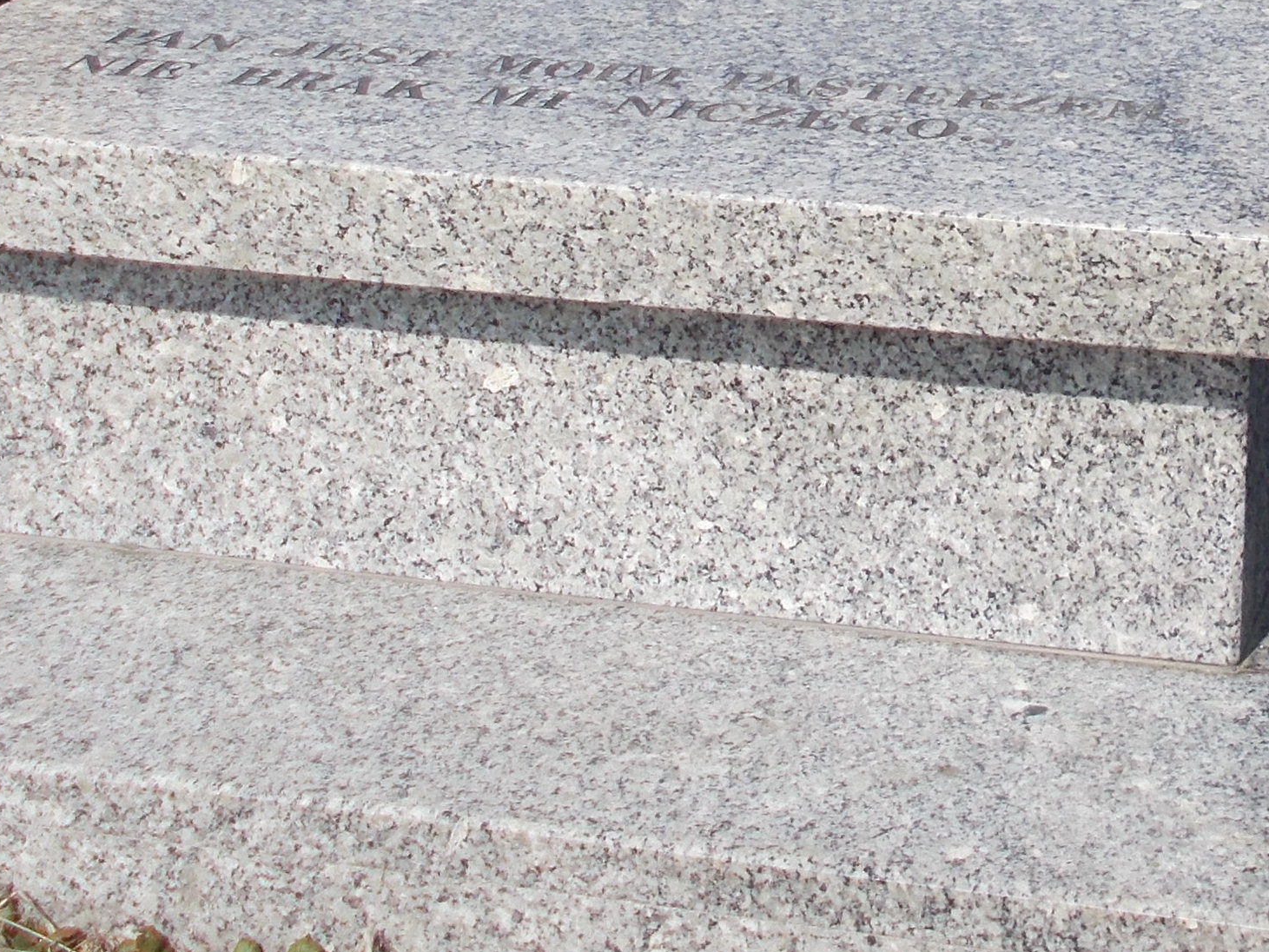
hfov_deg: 23.4
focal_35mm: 82
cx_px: 1047
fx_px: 3006
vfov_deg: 17.6
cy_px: -9
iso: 80
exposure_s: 1/200
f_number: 8
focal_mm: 4.6
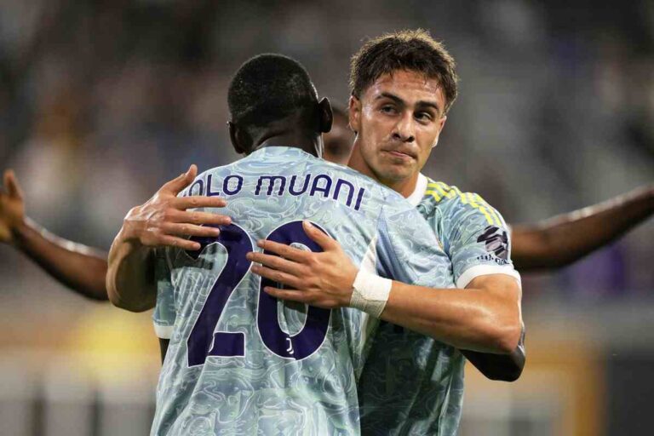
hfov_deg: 5.2
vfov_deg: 3.4
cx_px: 327
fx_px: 7266
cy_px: 218
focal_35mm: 400
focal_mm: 400
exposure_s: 1/2500
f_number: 2.8
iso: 2000
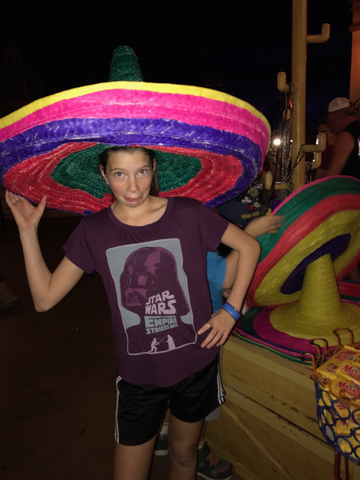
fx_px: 388
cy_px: 240
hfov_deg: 49.7
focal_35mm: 28
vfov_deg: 63.4
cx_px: 180
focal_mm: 3.99
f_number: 1.8
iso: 40
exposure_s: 1/16
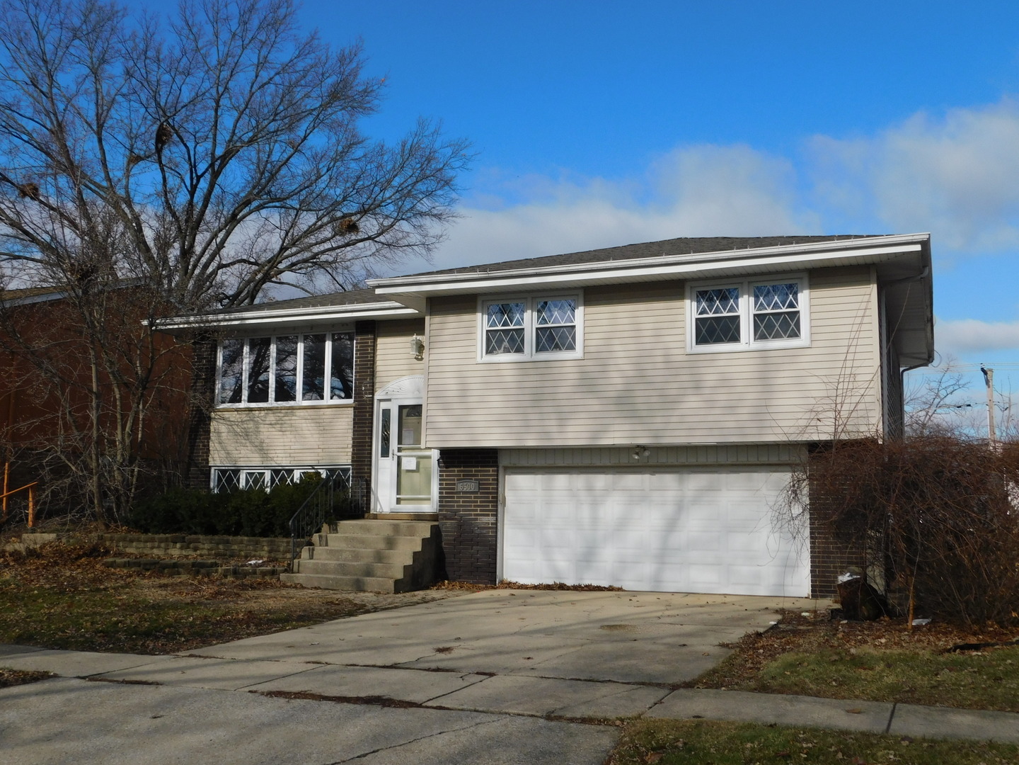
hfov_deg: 51.4
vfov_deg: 39.7
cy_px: 382
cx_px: 510
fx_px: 1060
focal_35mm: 36
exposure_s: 1/500
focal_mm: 6.3
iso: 125
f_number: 7
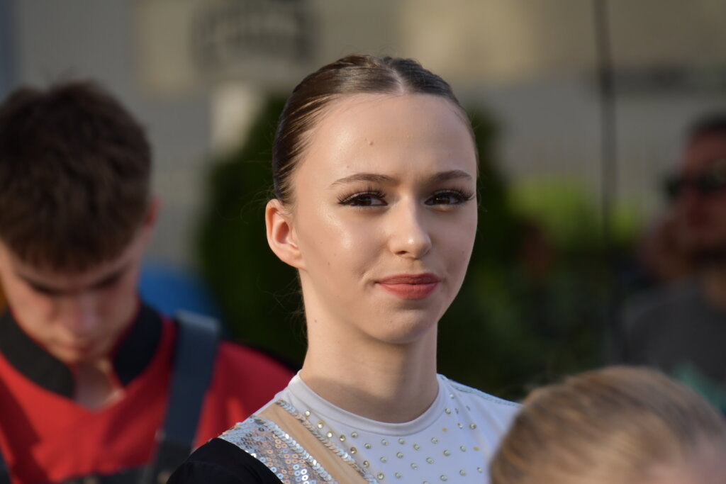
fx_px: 6655
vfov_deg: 4.2
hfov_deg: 6.2
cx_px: 363
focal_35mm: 330
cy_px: 242
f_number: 5.6
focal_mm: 220
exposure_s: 1/1000
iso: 500
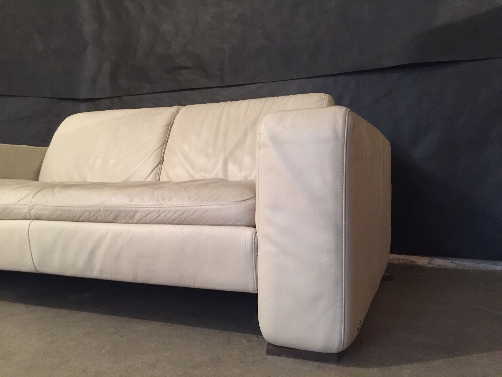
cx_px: 251
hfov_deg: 61.7
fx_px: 421
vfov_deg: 48.2
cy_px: 188
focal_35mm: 29
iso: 160
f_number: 2.2
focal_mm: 4.15
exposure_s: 1/8
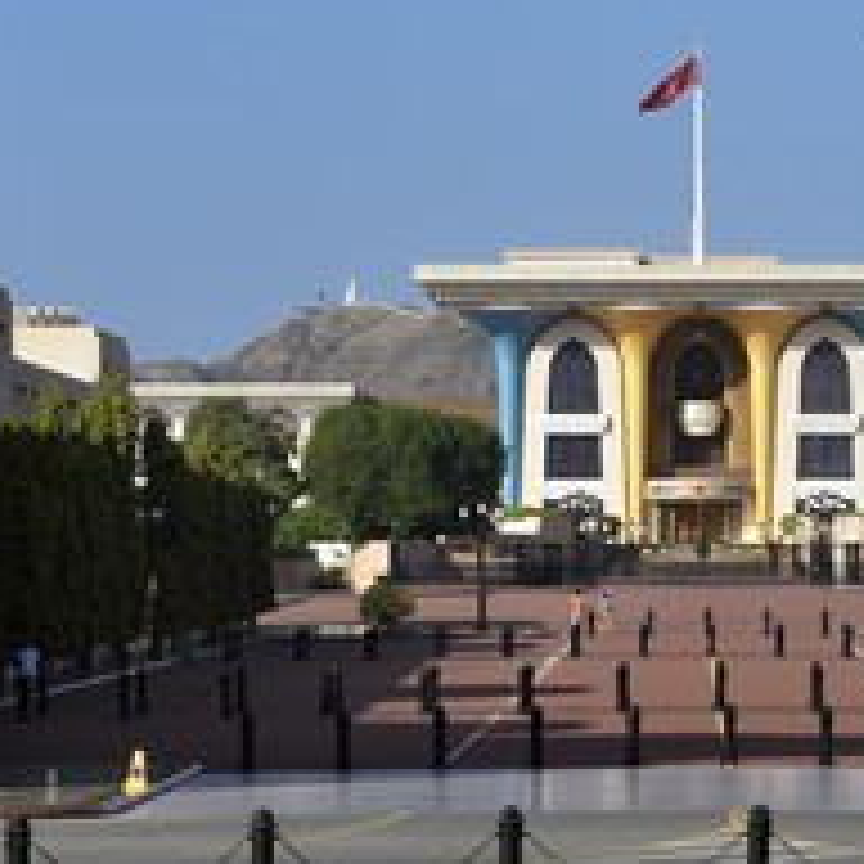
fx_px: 5761
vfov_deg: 8.6
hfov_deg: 8.6
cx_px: 720
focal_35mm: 204
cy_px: 392
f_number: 10
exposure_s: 1/500
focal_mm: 110
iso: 200
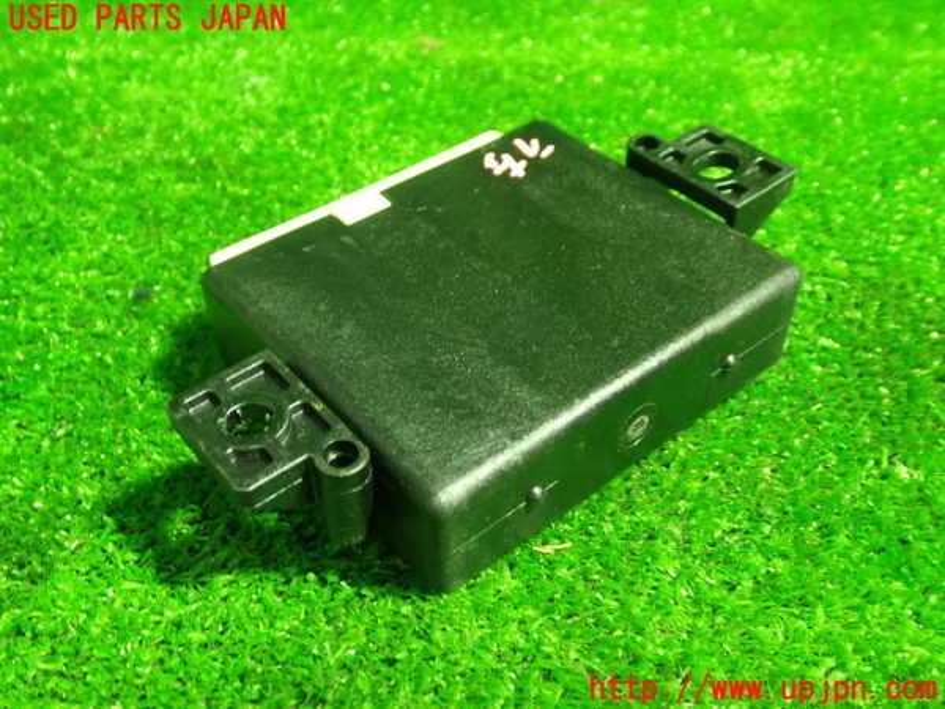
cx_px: 472
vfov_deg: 39.7
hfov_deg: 51.4
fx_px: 983
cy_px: 354
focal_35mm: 36
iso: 800
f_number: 2.5
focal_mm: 6.37
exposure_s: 1/25
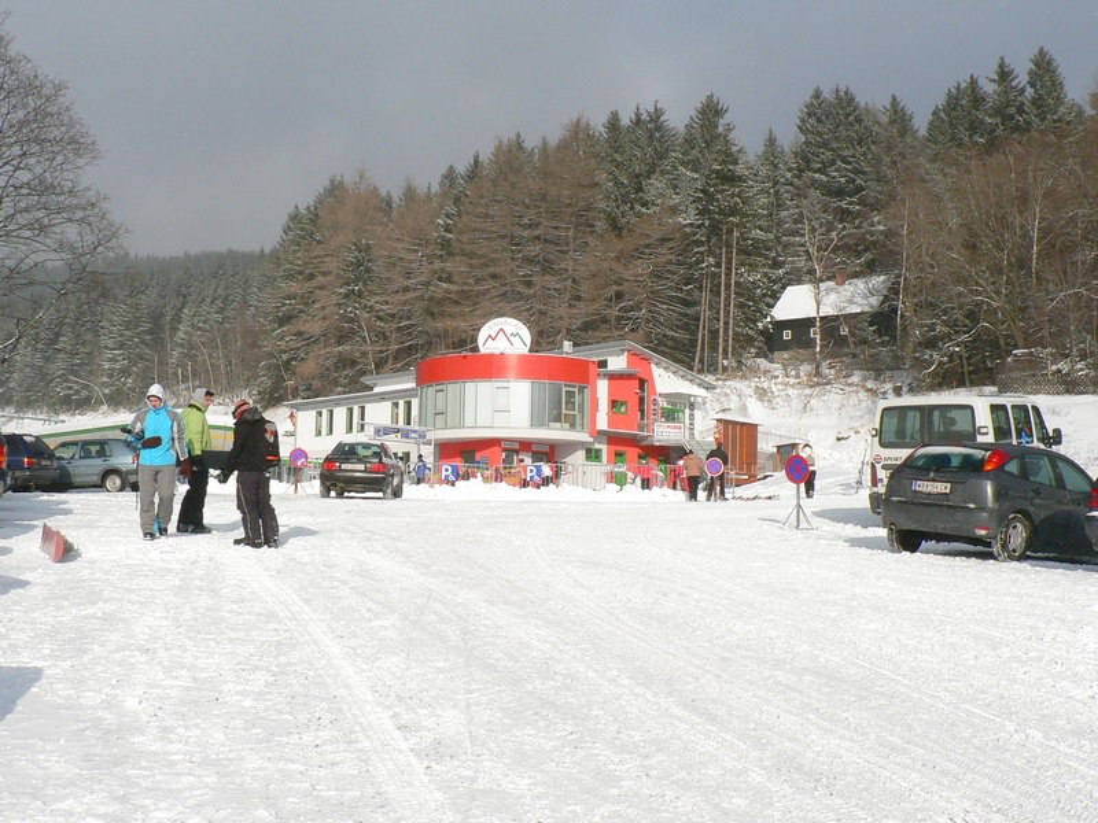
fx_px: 1332
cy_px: 412
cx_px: 549
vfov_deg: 34.3
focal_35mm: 42
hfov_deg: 44.8
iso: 100
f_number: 8
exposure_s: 1/320
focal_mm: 7
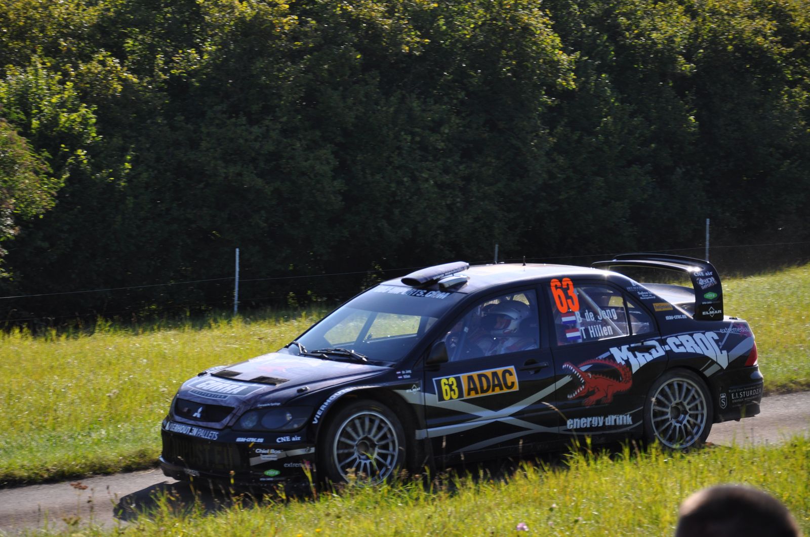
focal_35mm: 112
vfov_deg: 12.1
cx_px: 405
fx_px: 2528
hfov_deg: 18.2
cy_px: 268
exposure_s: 1/640
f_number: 6.3
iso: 200
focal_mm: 75
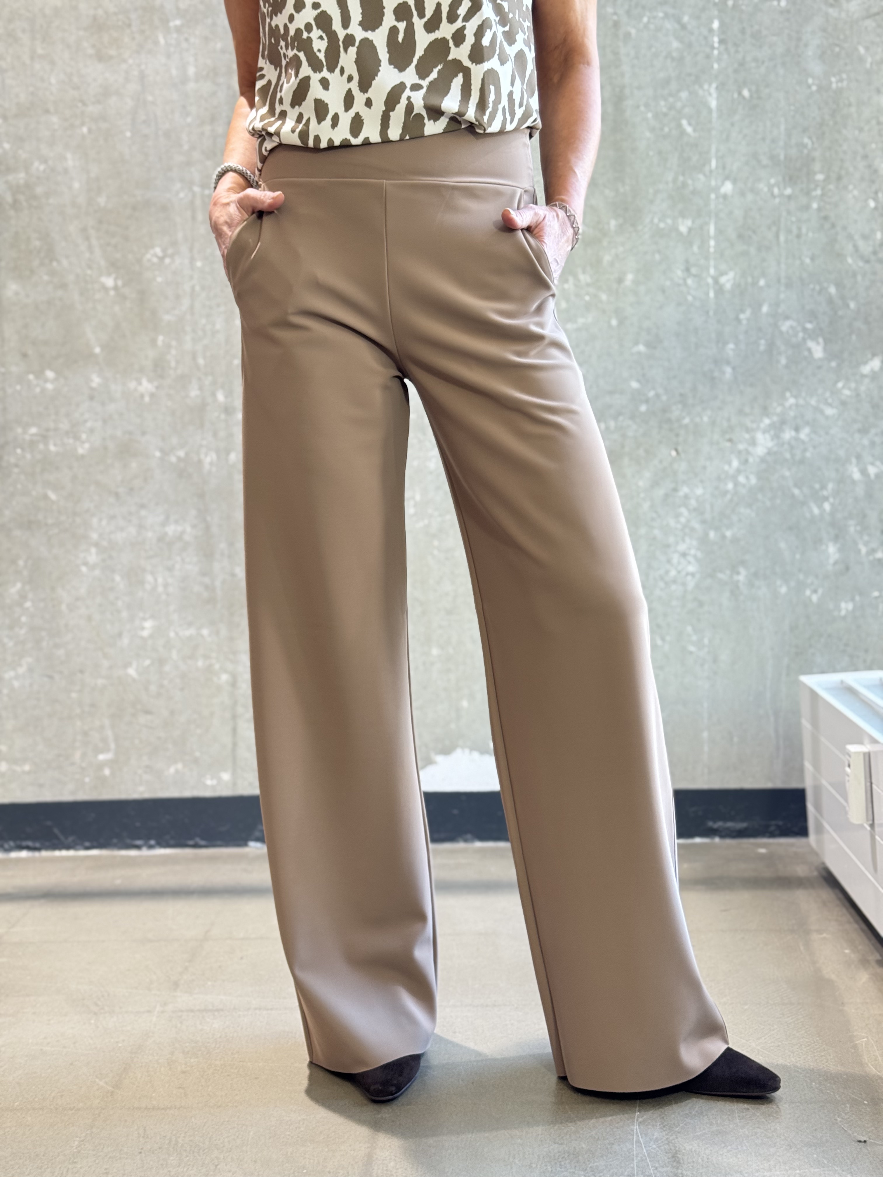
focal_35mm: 48
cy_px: 588
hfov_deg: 30.3
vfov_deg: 39.7
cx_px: 442
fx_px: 1633
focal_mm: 6.76
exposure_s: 1/50
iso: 125
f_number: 1.78
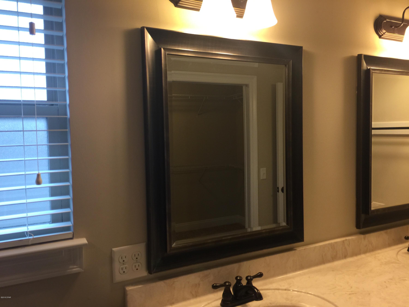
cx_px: 204
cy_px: 154
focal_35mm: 29
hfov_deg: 61.7
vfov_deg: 48.2
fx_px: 343
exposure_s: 1/30
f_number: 2.2
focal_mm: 4.15
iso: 40
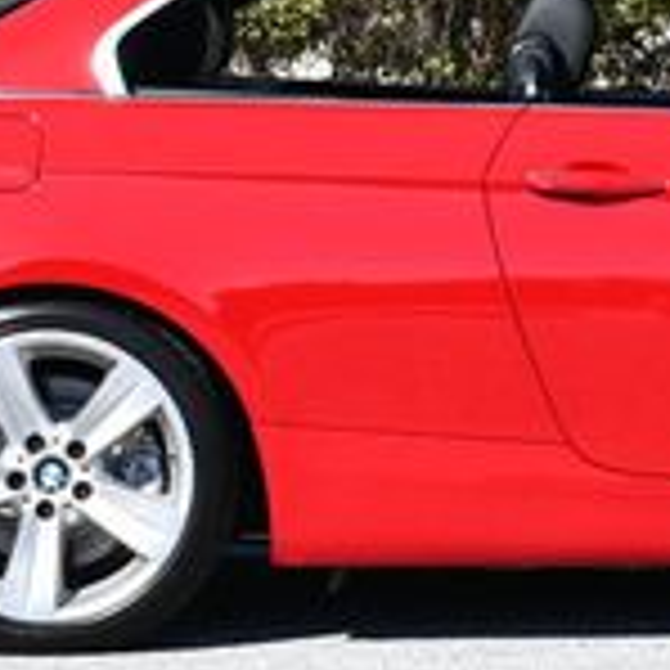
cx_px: 809
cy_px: -117
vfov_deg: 6.8
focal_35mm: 255
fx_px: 5584
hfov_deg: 6.8
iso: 110
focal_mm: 35
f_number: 8
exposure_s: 1/250
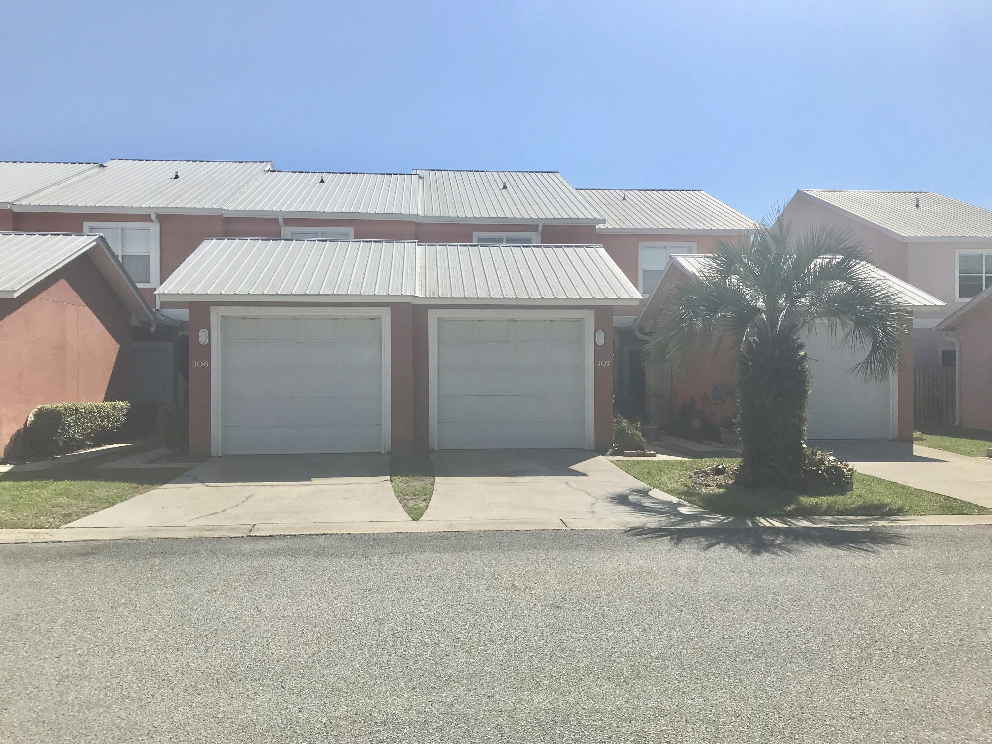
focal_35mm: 28
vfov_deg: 49.7
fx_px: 802
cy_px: 372
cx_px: 496
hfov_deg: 63.4
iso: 25
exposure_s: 1/5051
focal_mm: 3.99
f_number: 1.8
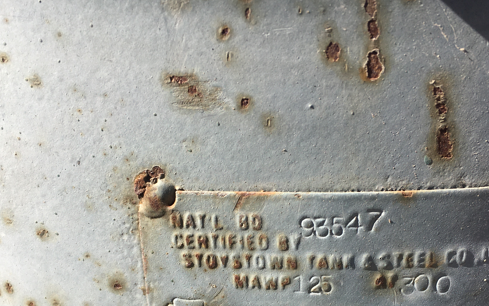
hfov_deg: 45.2
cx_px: 268
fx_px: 586
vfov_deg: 28.4
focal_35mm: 44
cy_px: 257
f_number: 2.2
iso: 25
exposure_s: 1/916
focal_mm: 4.15
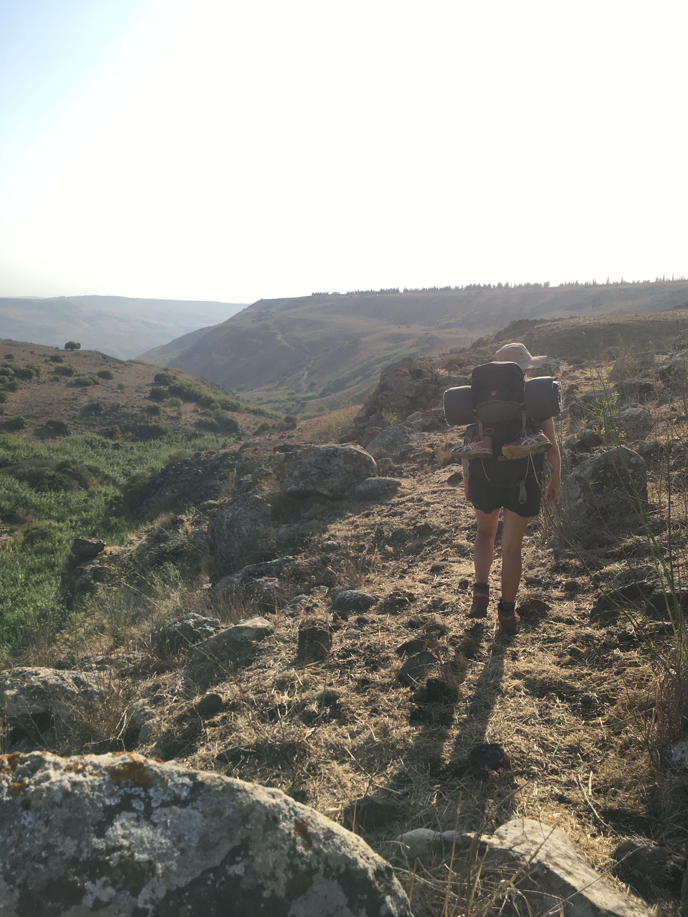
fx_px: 769
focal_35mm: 29
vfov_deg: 61.7
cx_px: 344
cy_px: 458
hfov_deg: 48.2
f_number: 2.2
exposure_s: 1/1202
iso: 25
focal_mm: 4.15
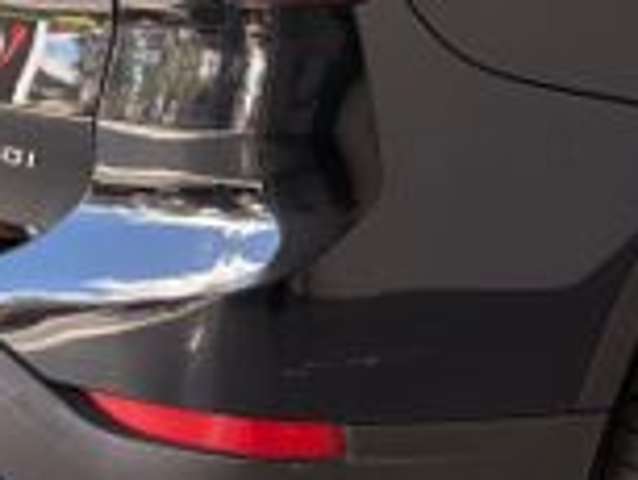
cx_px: 259
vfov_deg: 18.0
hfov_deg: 24.4
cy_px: 4
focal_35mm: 80
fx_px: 1476
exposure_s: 1/206
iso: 100
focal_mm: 5.96
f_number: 1.6
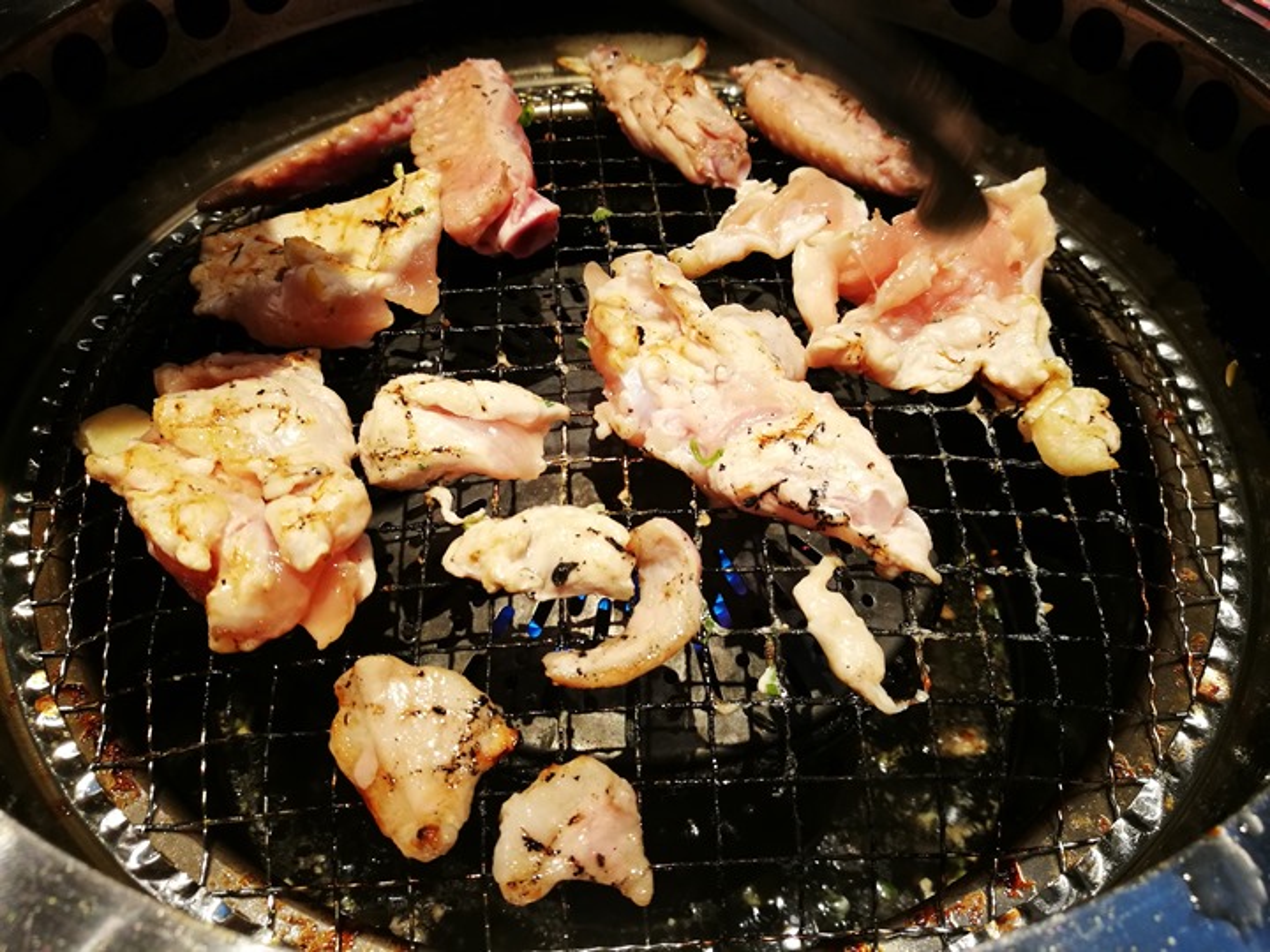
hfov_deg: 65.3
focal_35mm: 27
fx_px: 991
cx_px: 635
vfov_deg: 51.4
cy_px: 476
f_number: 2.2
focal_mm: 4.5
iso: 160
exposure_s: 1/30
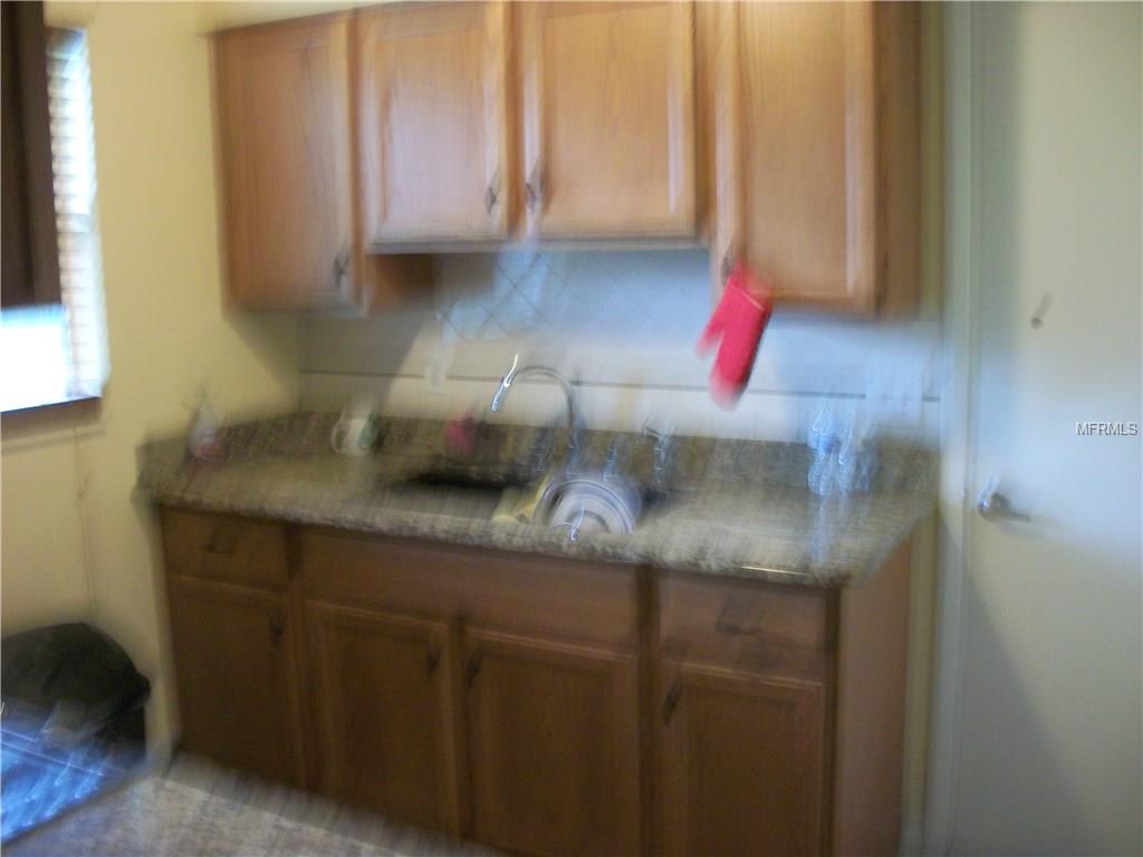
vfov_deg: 40.7
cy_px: 428
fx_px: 1156
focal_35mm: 35
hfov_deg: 52.6
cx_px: 572
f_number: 3.1
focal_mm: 6.3
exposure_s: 1/8
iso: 250
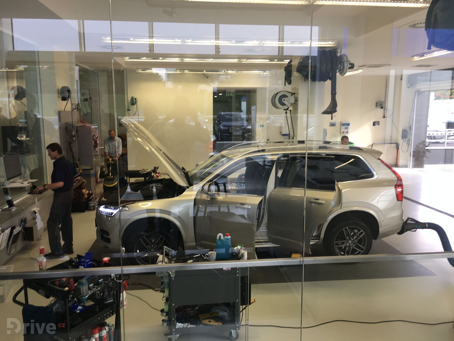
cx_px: 227
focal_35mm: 29
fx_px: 380
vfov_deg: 48.2
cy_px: 170
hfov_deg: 61.7
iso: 25
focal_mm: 4.15
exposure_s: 1/50
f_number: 2.2
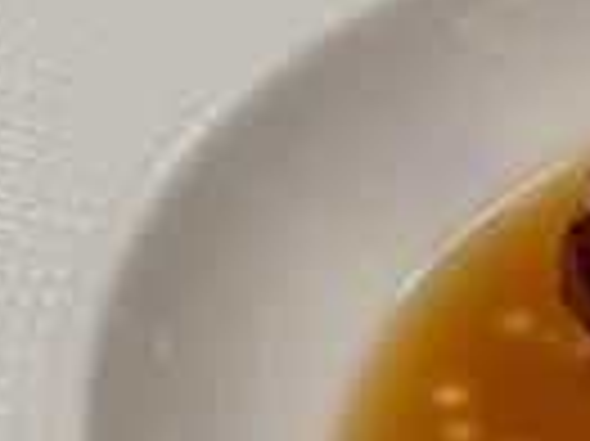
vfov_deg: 11.3
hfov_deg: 14.4
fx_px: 2163
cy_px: 630
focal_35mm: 127
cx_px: 901
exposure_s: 1/48
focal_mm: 5.1
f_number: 1.6
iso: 125
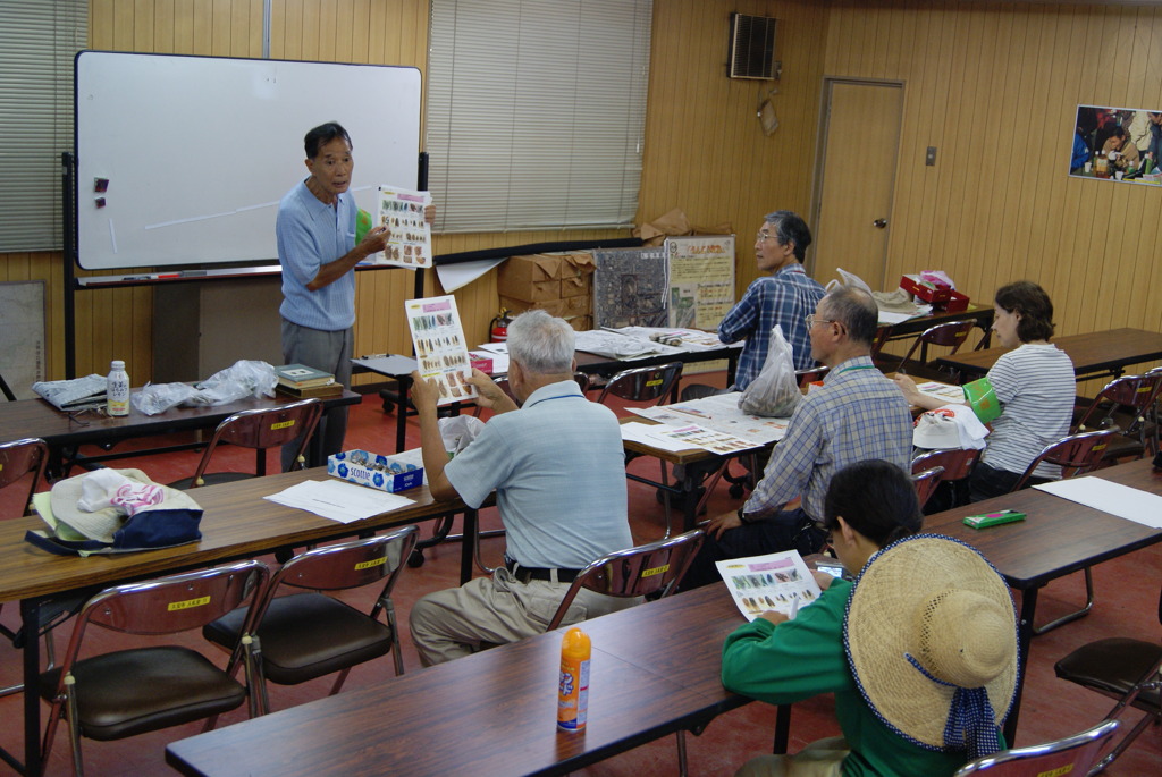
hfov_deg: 43.6
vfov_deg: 29.9
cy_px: 388
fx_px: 1454
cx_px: 581
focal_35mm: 45
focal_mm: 30
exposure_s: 1/50
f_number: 4.5
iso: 400
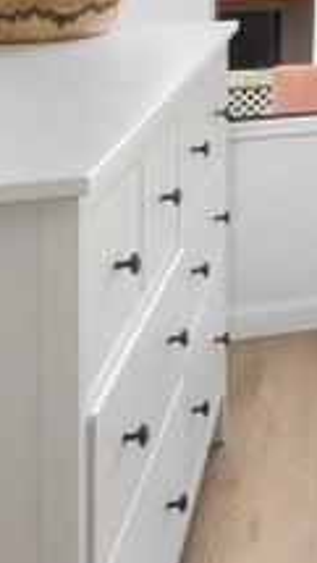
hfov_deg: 11.5
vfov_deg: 25.4
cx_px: 875
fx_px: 1120
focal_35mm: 75
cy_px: -107
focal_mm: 16
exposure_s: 1/6
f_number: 8
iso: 400
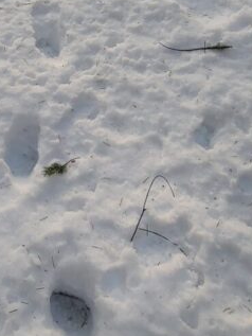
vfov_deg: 44.4
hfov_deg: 33.2
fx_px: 407
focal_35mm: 42
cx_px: 44
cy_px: 126
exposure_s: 1/100
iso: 80
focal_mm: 2.2
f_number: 2.2
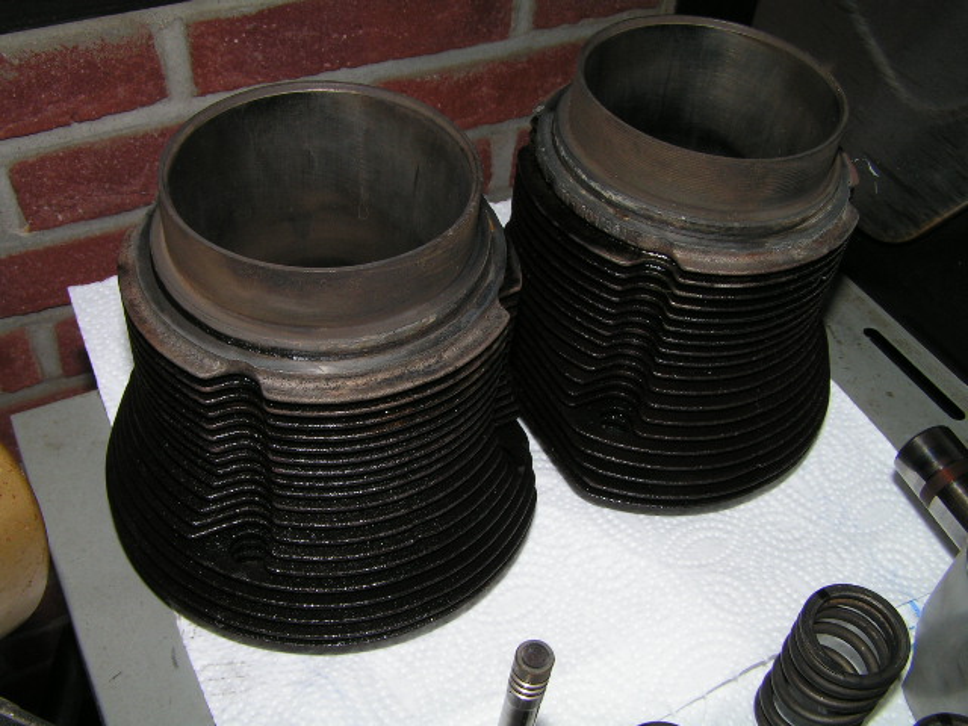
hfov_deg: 49.0
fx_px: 1063
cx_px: 484
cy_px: 363
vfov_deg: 37.7
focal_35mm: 38
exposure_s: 1/40
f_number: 6.3
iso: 50
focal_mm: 6.3
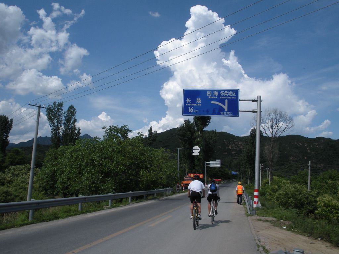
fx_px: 353
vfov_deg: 39.7
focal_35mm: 36
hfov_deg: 51.4
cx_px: 170
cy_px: 127
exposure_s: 1/462
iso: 64
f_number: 5.6
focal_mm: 6.3
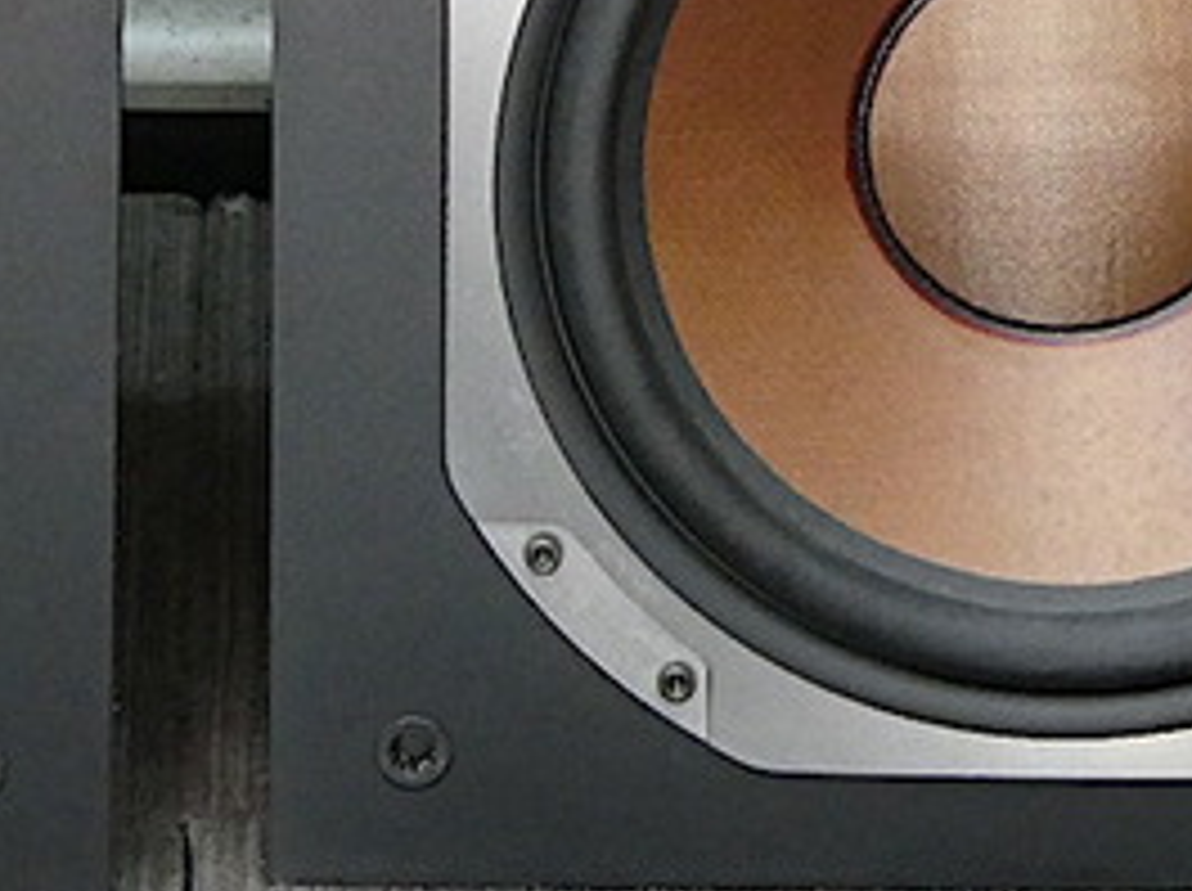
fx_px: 8735
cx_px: 198
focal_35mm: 254
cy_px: -513
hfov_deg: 7.8
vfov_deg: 5.8
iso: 400
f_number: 6.3
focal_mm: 12.5
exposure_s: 1/13
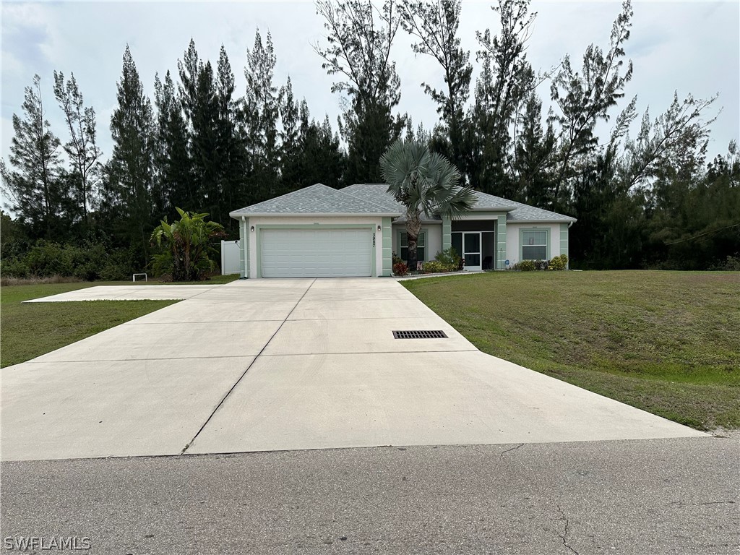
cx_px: 370
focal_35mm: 24
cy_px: 278
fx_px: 513
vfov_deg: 56.8
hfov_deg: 71.6
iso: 80
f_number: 1.78
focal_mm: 6.86
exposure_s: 1/7042
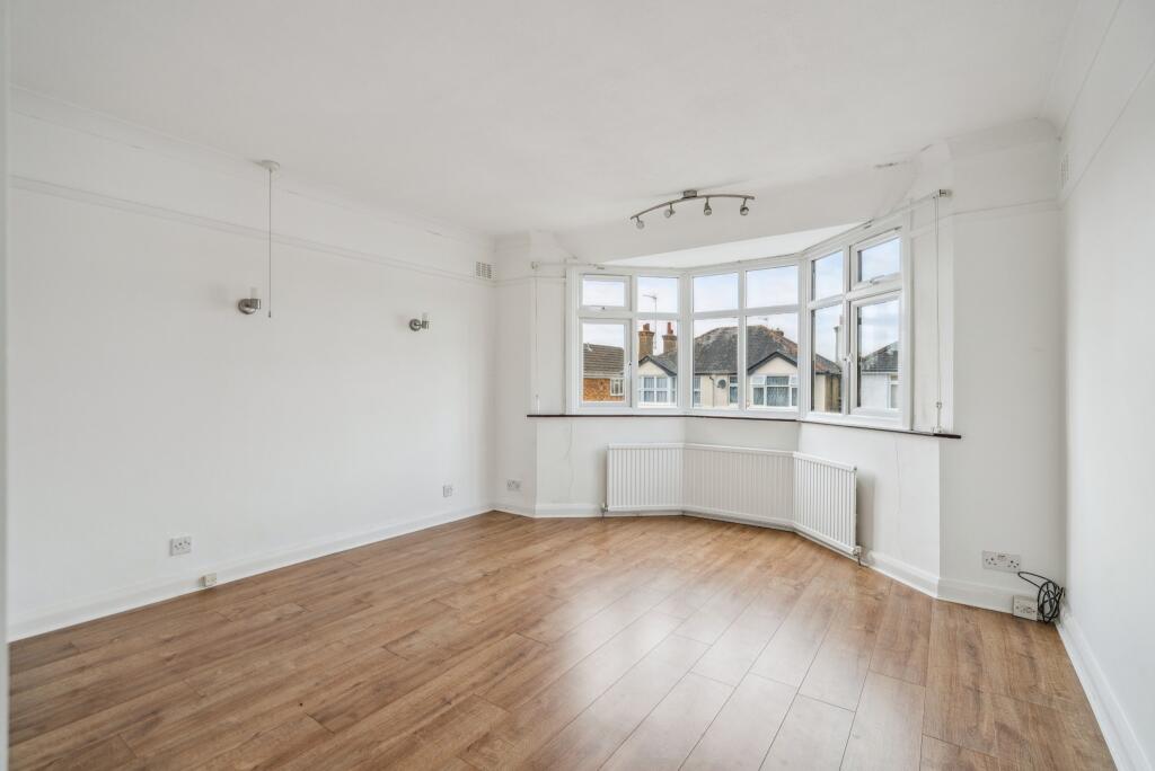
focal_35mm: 16
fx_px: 514
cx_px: 578
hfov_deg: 96.7
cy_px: 386
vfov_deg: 73.8
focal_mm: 16
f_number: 5.6
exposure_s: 1/160
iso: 640
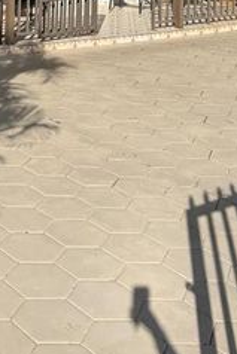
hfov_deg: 18.8
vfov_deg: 25.3
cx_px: -13
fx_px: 690
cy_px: -91
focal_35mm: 70
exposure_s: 1/7937
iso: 80
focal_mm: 6.76
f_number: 1.78
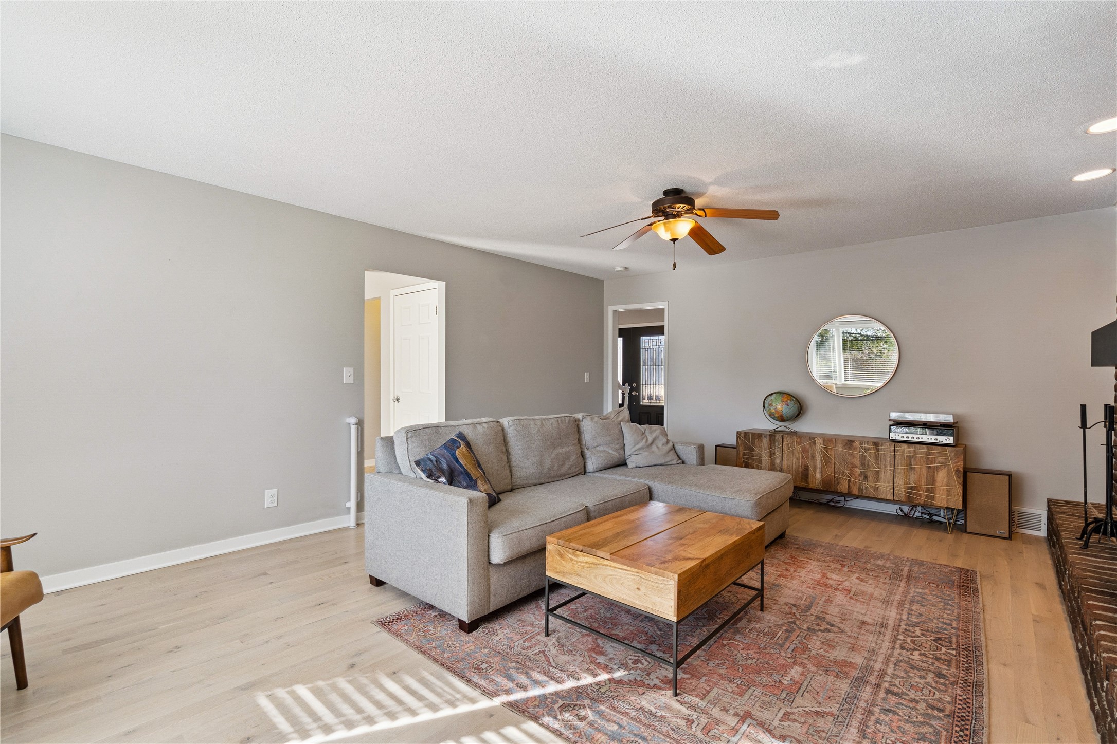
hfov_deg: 96.7
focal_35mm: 16
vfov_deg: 73.7
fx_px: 496
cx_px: 558
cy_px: 372
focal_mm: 16
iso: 800
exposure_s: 1/50
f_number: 9
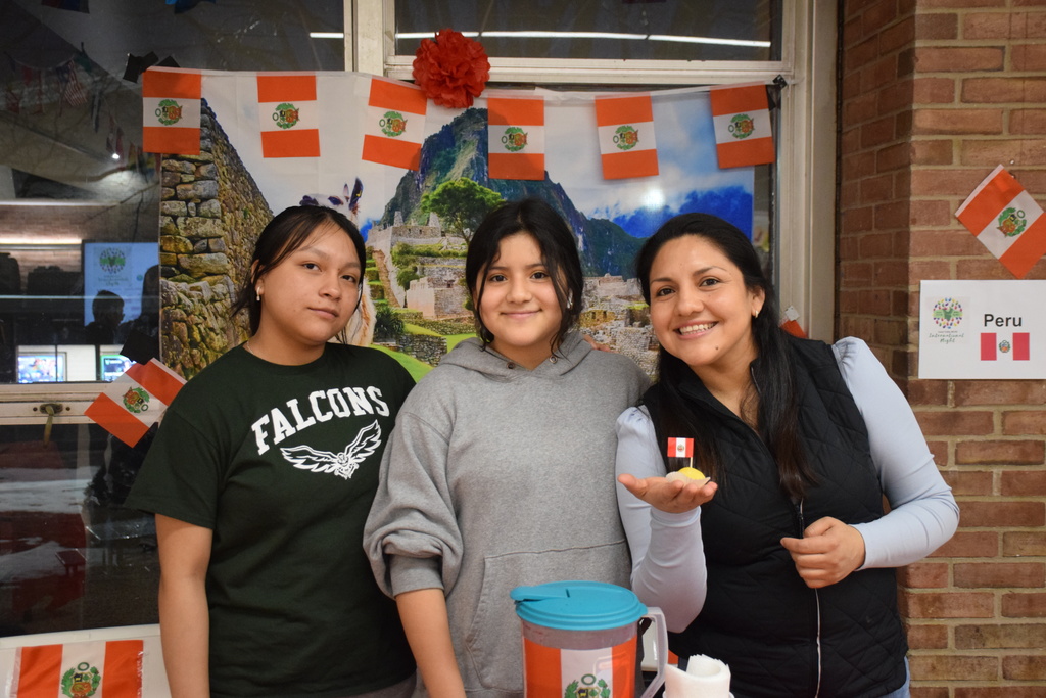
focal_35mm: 45
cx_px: 523
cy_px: 349
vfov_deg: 29.9
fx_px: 1308
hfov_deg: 43.6
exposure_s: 1/60
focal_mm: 30
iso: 2800
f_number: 4
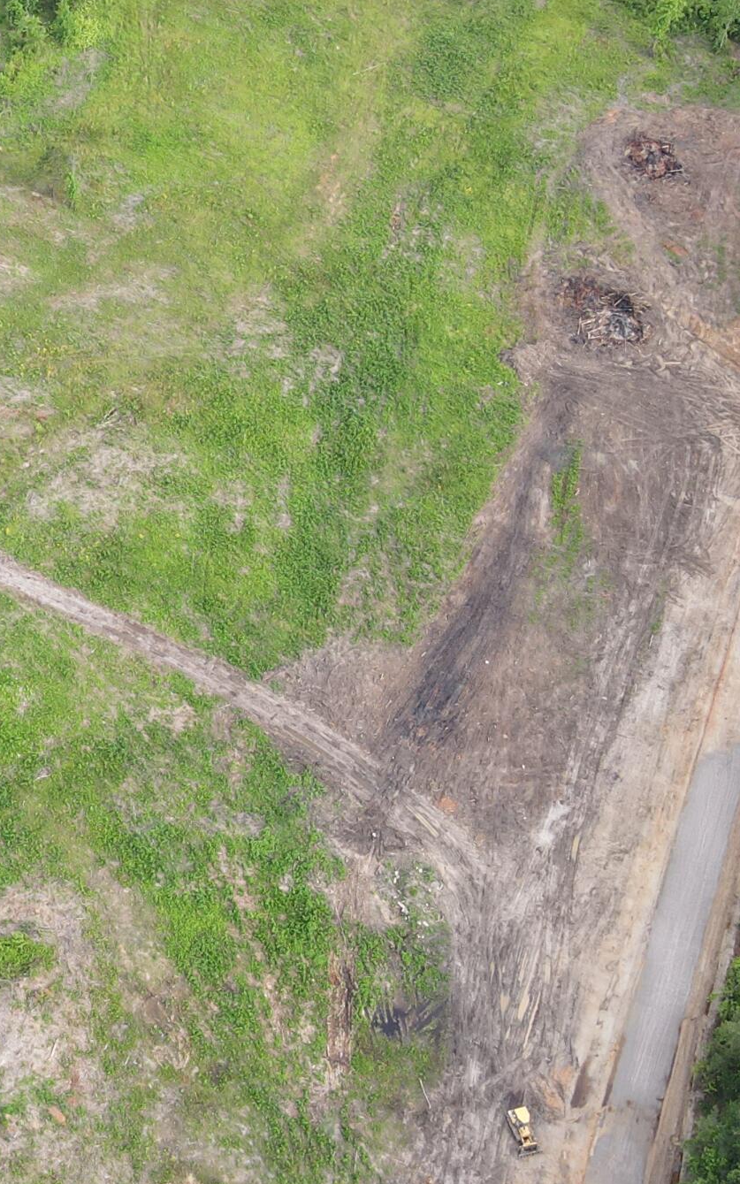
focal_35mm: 57
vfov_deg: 35.7
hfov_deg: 21.6
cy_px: 570
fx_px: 1839
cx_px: -69
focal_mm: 4.5
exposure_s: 1/100
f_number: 2.8
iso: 100
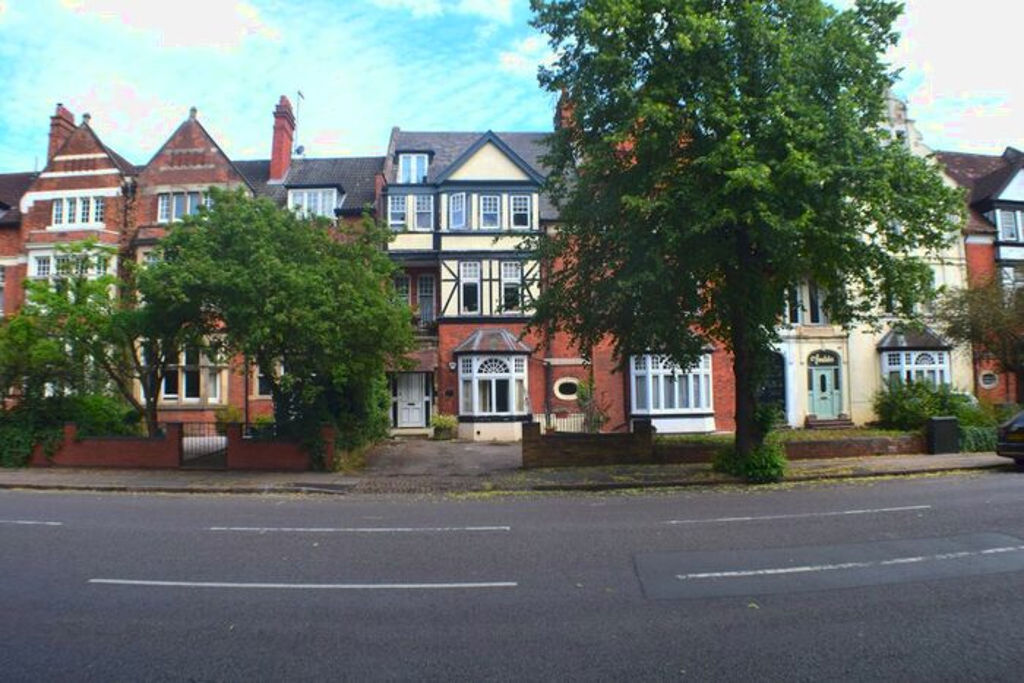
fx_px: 939
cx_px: 512
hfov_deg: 57.2
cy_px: 342
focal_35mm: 33
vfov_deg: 40.0
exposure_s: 1/250
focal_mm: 22
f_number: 10
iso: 400
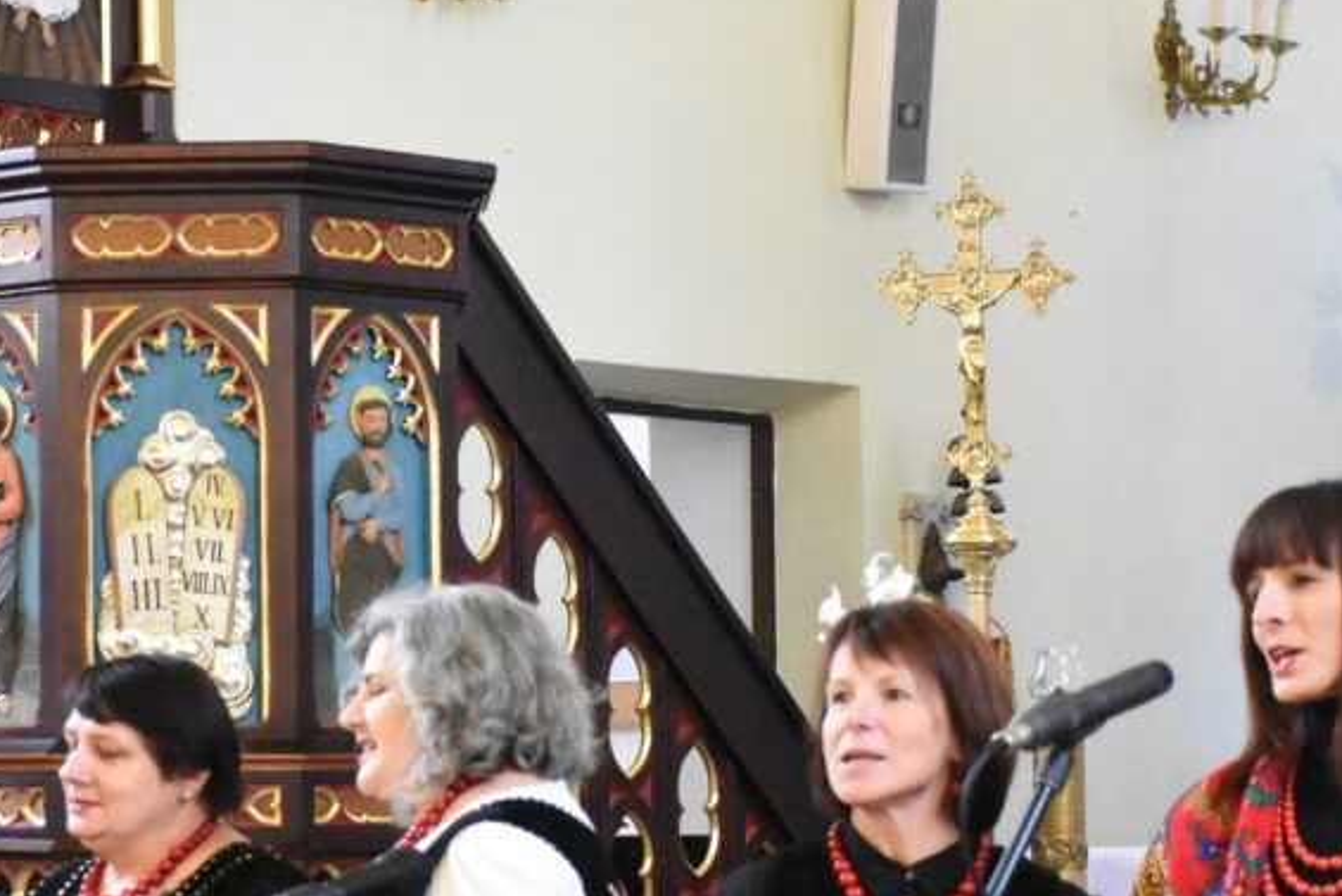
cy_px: 822
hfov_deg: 16.9
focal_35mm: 121
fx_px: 4511
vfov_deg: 11.3
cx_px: 385
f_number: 4.2
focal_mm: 38
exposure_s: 1/125
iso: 11400
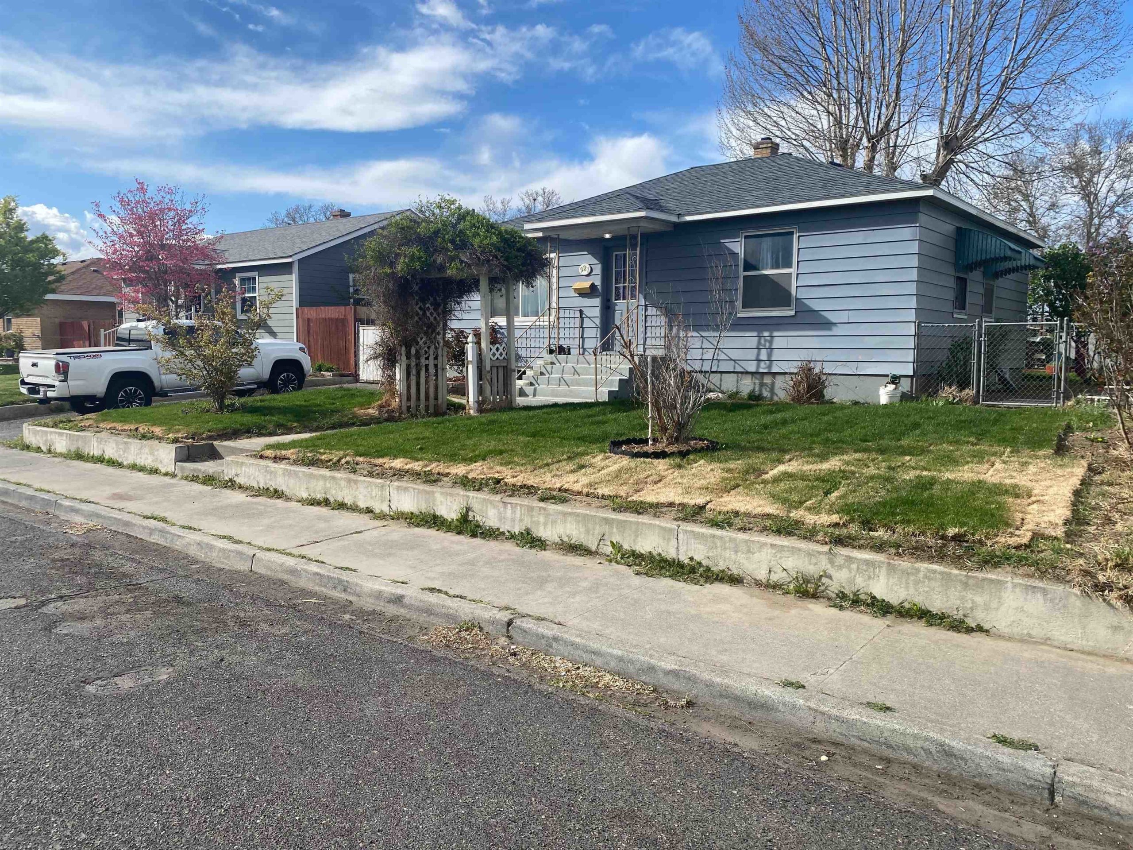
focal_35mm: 26
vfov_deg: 53.1
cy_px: 425
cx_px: 566
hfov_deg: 67.3
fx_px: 851
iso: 32
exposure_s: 1/2513
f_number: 1.8
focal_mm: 4.25
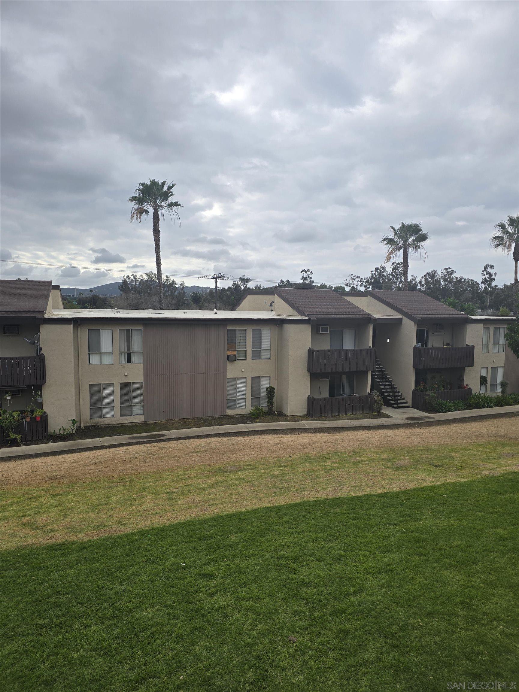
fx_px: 460
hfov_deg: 58.9
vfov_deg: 73.9
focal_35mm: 23
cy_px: 346
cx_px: 260
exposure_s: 1/467
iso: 12
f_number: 1.7
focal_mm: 6.3
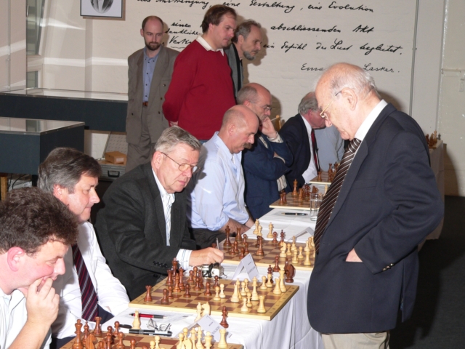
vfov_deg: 16.2
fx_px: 1222
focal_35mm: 91
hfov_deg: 21.5
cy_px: 174
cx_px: 232
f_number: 2.8
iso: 100
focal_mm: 15.1
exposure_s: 1/60
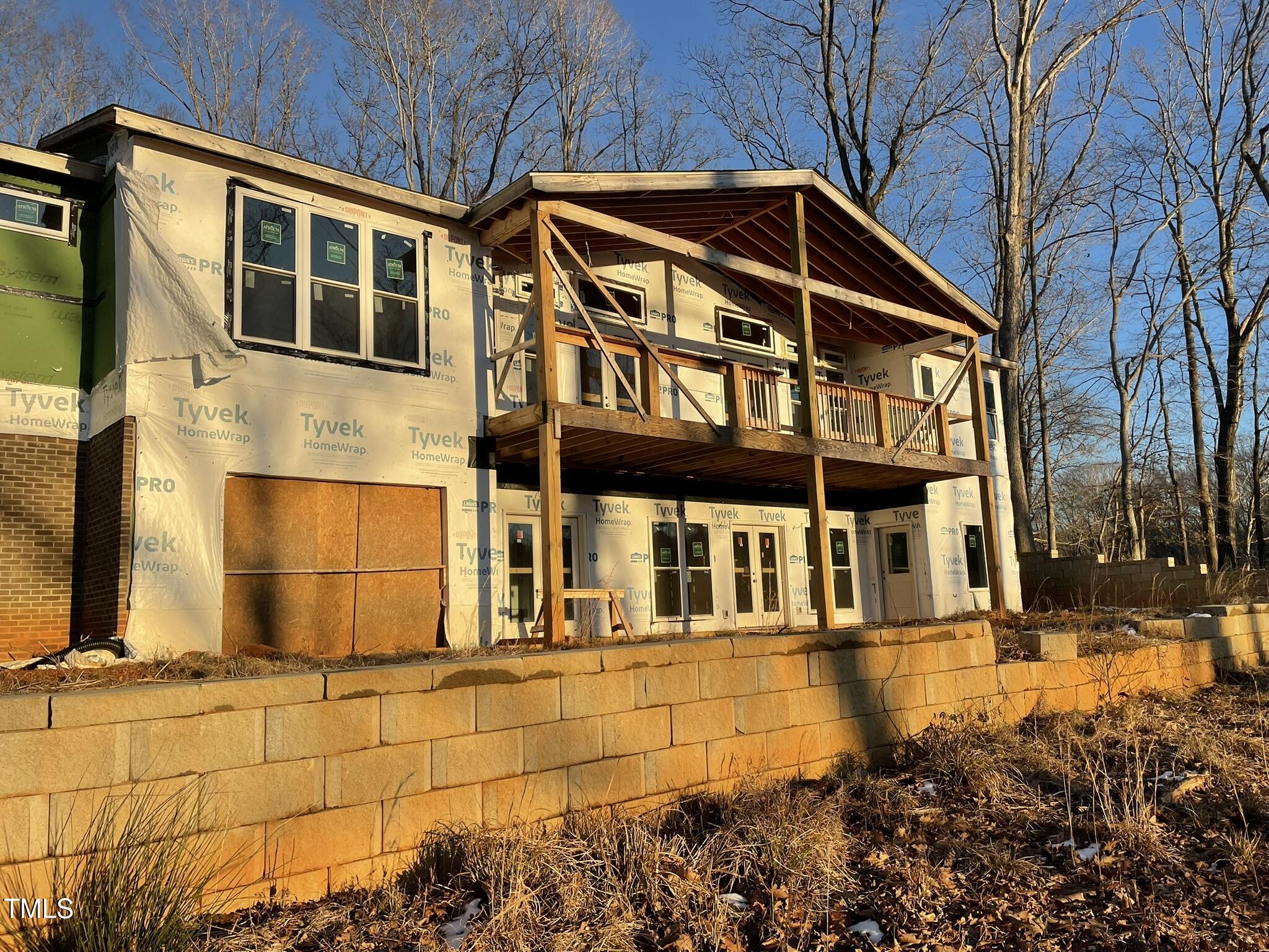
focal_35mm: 26
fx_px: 953
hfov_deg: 67.3
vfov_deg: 53.1
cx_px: 634
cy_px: 476
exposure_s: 1/1949
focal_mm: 4.2
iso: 32
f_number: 1.6
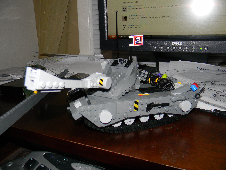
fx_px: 183
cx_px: 113
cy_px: 85
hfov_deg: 63.4
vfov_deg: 49.7
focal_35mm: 28
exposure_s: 1/26
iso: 200
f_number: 7
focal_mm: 5
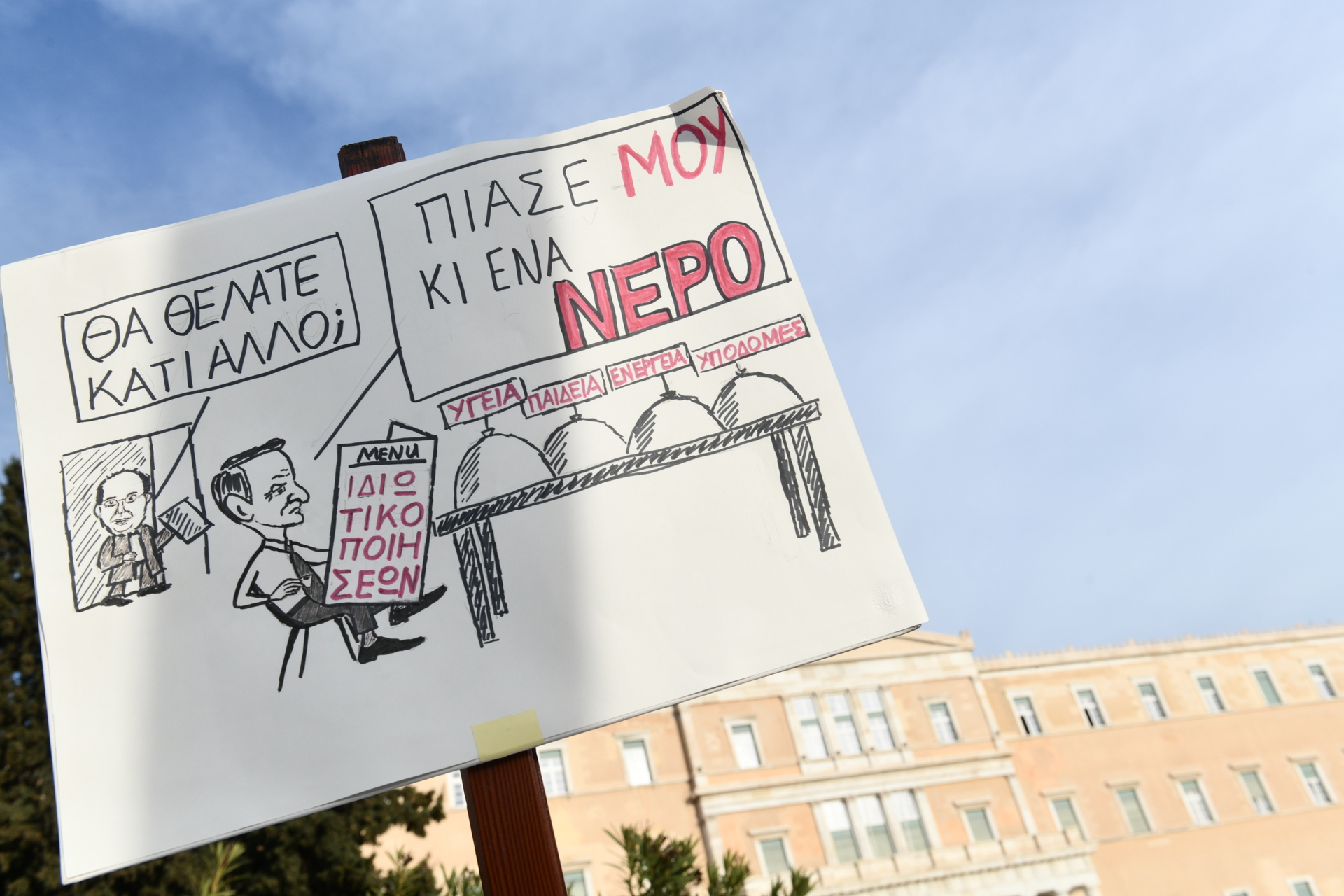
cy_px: 448
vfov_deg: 37.9
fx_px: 1307
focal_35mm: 35
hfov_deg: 54.4
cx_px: 672
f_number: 8
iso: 400
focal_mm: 35
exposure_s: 1/500
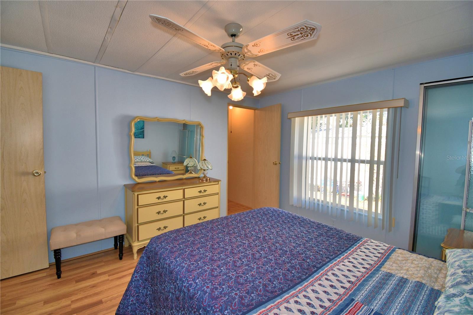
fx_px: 197
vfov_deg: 77.3
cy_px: 158
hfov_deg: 100.4
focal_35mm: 15
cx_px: 236
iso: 110
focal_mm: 10
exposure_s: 1/60
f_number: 4.5
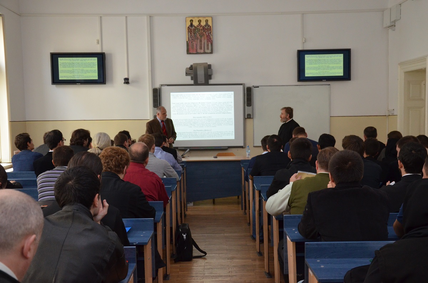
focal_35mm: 48
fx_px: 569
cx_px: 214
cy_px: 142
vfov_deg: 27.9
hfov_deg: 41.2
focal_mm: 32
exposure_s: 1/100
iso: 2000
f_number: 5.6
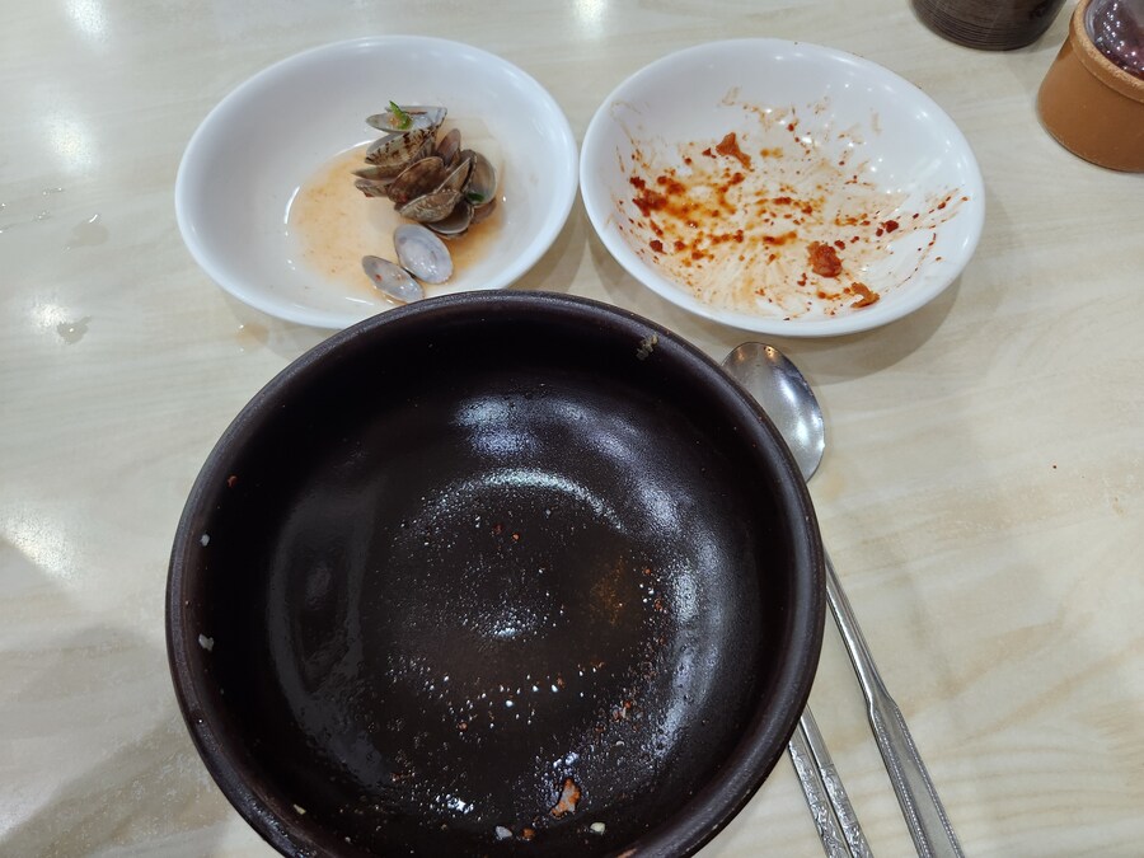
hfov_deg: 73.9
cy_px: 429
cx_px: 572
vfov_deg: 58.9
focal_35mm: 23
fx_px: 760
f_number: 1.8
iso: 250
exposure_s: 1/120
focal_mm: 5.4
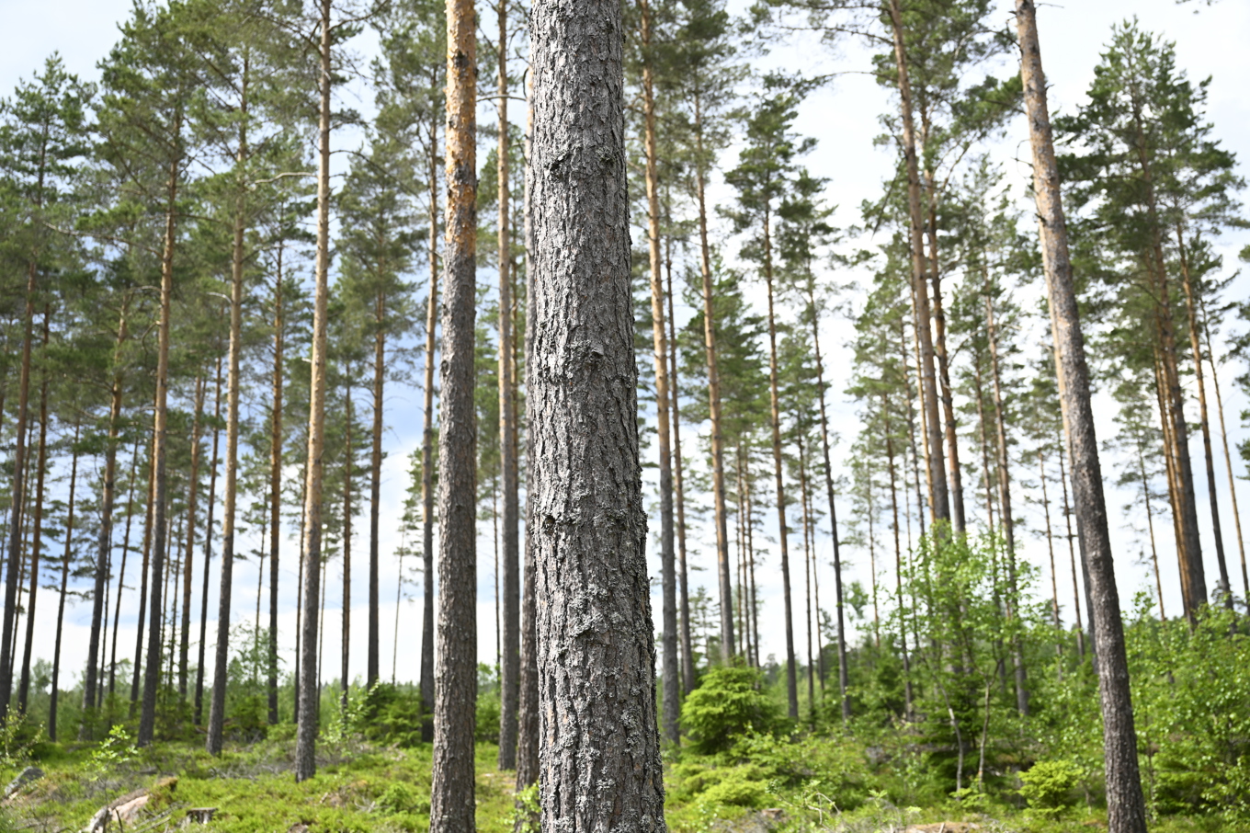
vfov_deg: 40.0
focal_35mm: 33
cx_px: 625
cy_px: 416
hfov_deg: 57.2
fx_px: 1145
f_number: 3.5
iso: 100
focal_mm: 33
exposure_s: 1/500
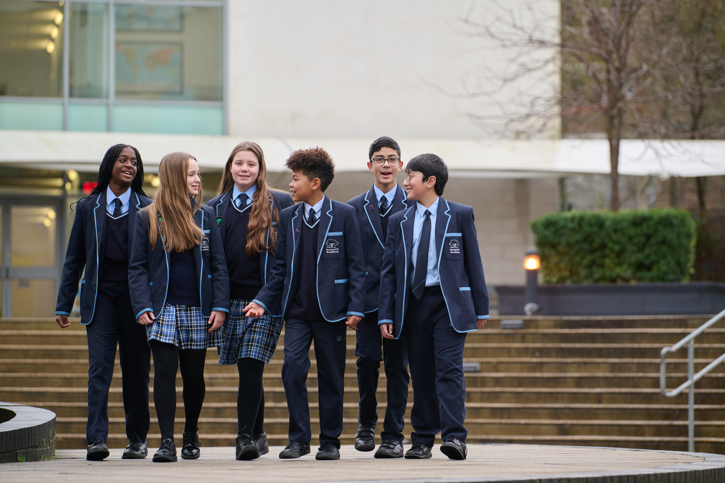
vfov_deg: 9.5
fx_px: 2900
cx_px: 357
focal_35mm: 144
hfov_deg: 14.3
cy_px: 238
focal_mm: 135
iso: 640
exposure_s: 1/320
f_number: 3.2
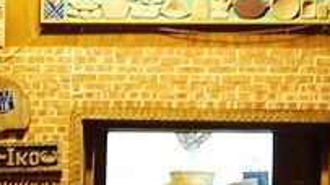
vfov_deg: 9.9
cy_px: 205
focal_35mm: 121
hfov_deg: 17.7
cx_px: 169
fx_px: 1058
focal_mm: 13.34
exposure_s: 1/8
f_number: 2.8
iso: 800
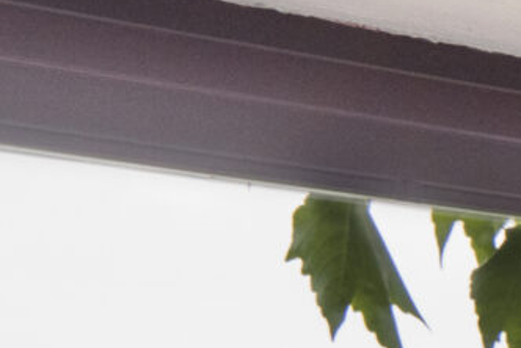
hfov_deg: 4.9
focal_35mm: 385
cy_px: 955
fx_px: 5577
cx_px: 1946
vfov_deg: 3.5
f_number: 10
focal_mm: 50
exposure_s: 1/8
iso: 500
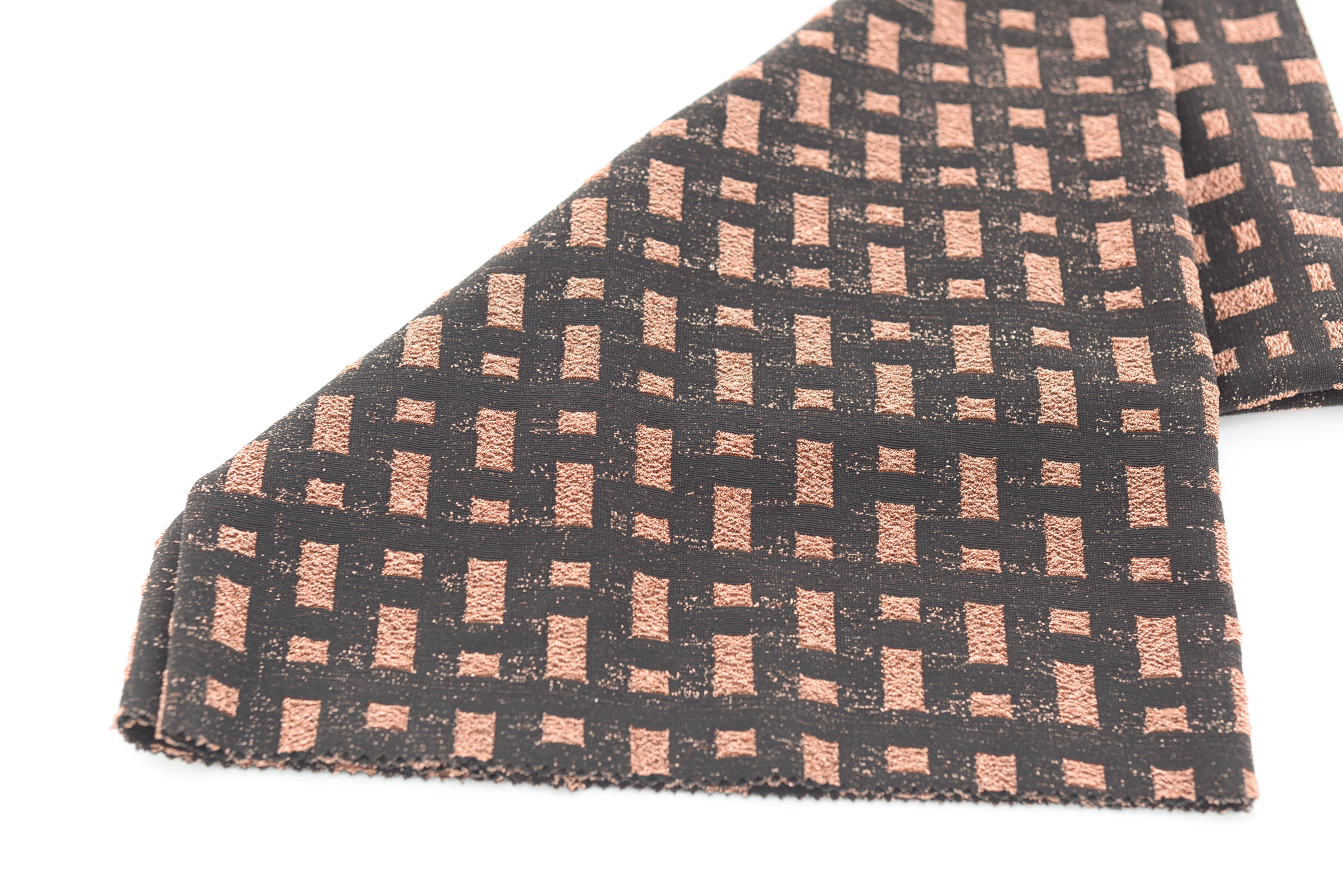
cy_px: 448
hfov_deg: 39.6
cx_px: 672
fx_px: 1866
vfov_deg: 27.0
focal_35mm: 50
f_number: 4
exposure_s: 1/40
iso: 100
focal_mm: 50
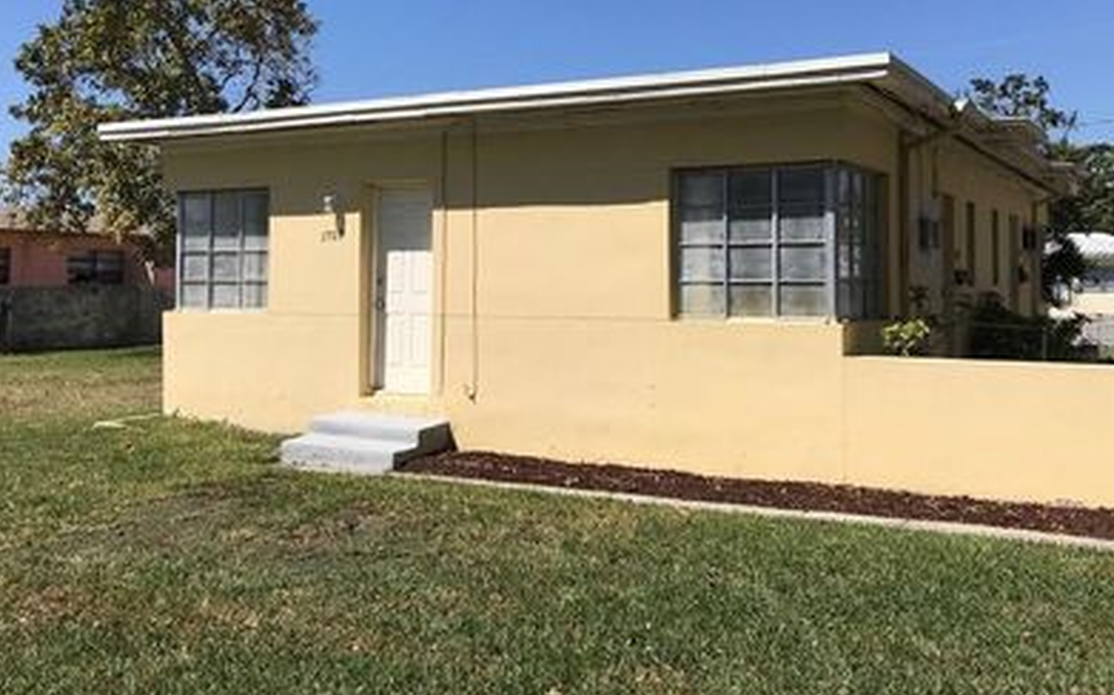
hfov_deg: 51.5
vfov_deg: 33.4
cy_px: 255
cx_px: 593
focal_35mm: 38
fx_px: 1153
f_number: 1.8
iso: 20
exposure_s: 1/4000
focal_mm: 3.99
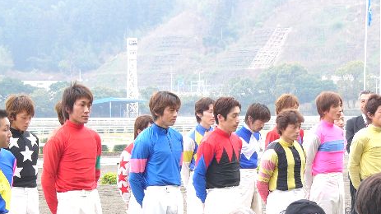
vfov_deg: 9.2
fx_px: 1323
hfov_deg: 16.4
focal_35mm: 131
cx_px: 202
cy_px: 179
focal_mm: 14.4
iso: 50
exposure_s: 1/100
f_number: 4
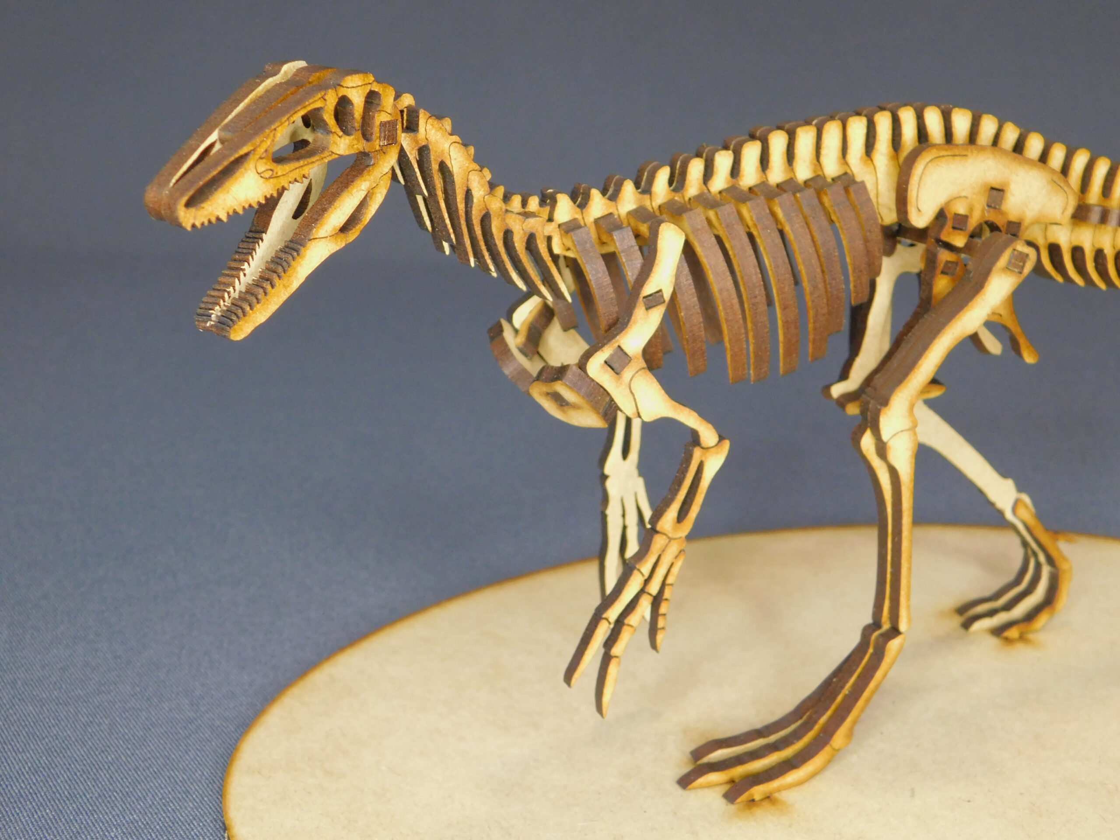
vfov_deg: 32.2
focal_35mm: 45
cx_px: 560
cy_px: 420
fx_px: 1456
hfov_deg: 42.1
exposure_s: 1/15
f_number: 3.7
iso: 400
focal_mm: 8
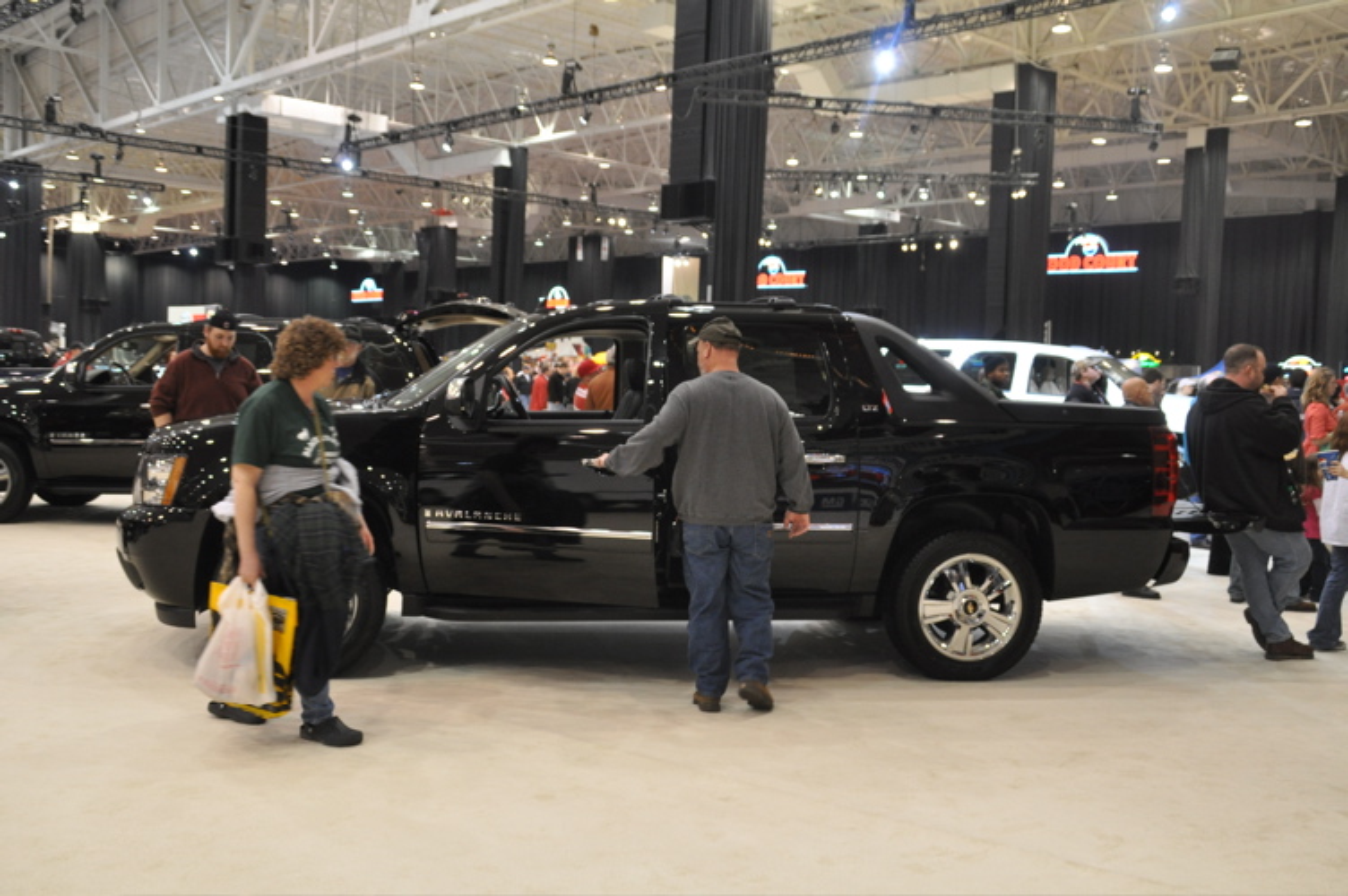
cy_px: 448
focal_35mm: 38
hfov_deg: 51.3
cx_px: 674
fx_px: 1403
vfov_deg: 35.4
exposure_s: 1/50
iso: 800
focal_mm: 25
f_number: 5.6
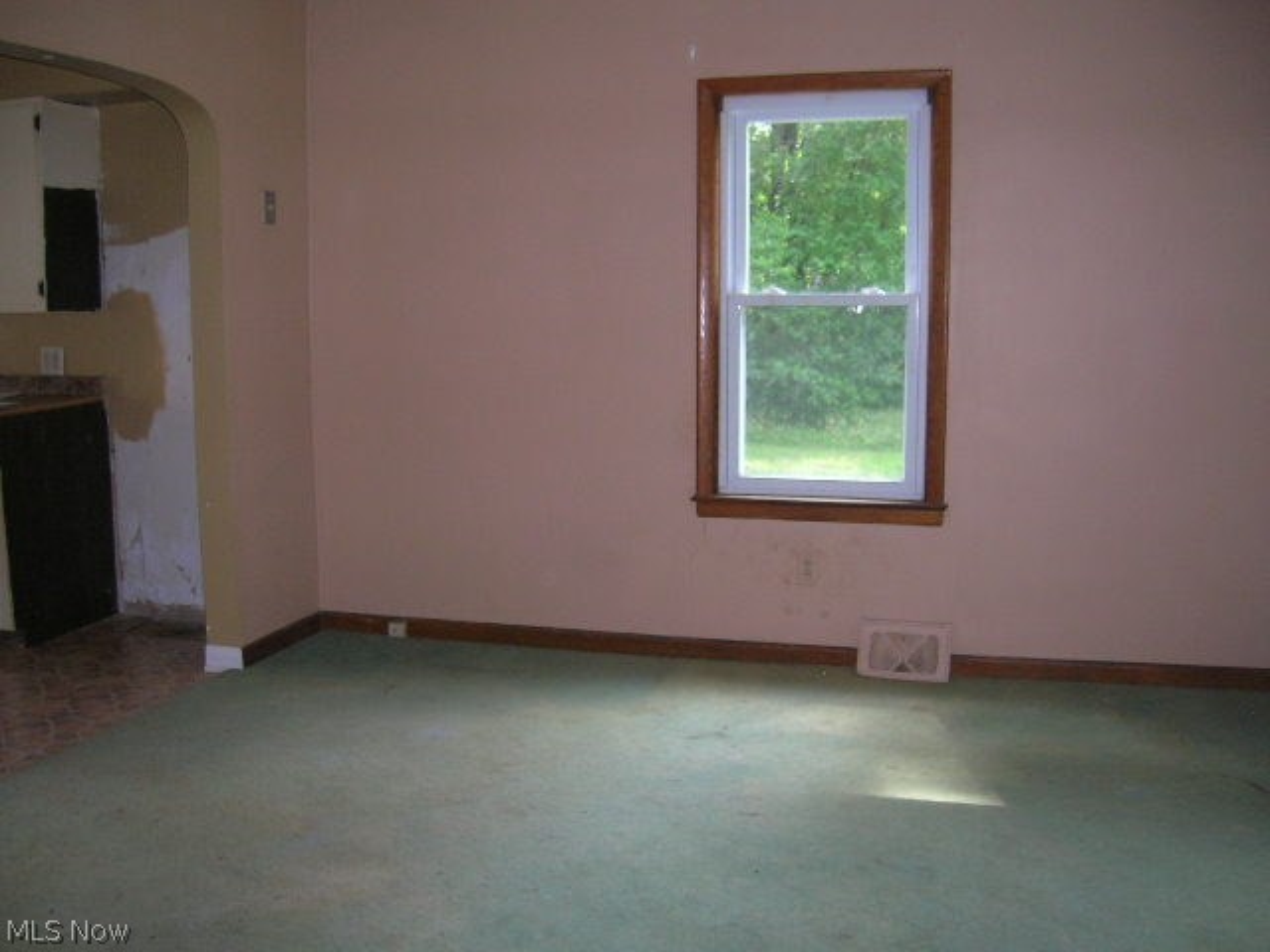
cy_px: 476
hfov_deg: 54.0
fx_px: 1247
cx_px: 635
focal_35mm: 34
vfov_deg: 41.8
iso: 86
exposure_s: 1/60.1
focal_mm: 5.7
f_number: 2.9
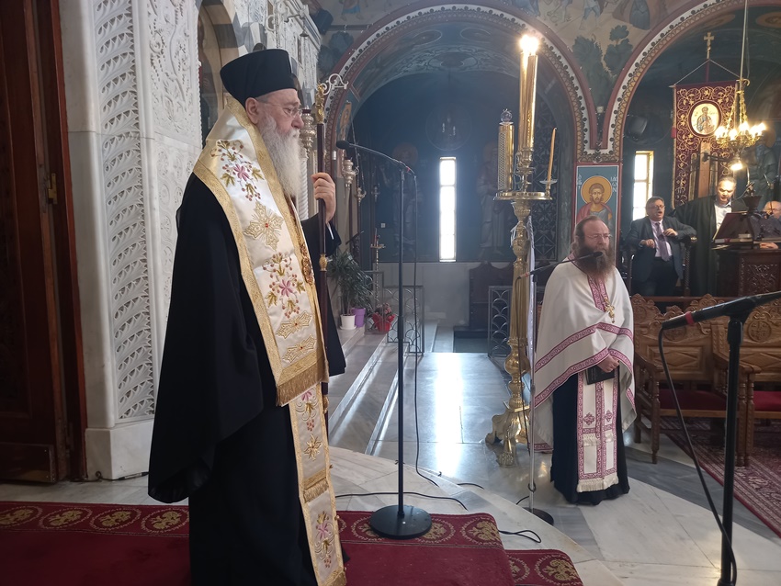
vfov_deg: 54.9
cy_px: 293
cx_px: 390
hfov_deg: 69.4
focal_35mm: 25
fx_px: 564
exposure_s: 1/25
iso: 200
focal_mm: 4.6
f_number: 2
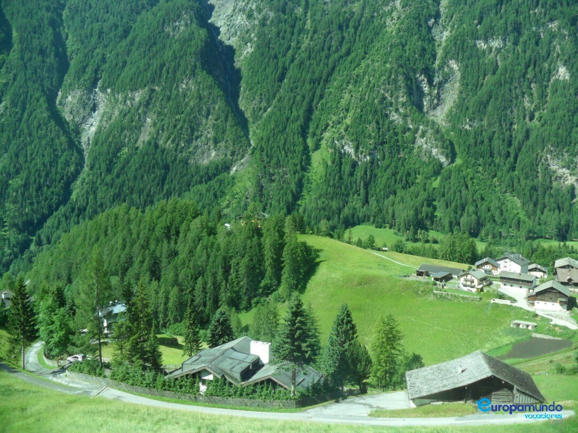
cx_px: 289
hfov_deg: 52.6
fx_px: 584
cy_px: 216
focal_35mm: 35
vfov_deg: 40.7
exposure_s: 1/250
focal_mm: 6.3
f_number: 3
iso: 80
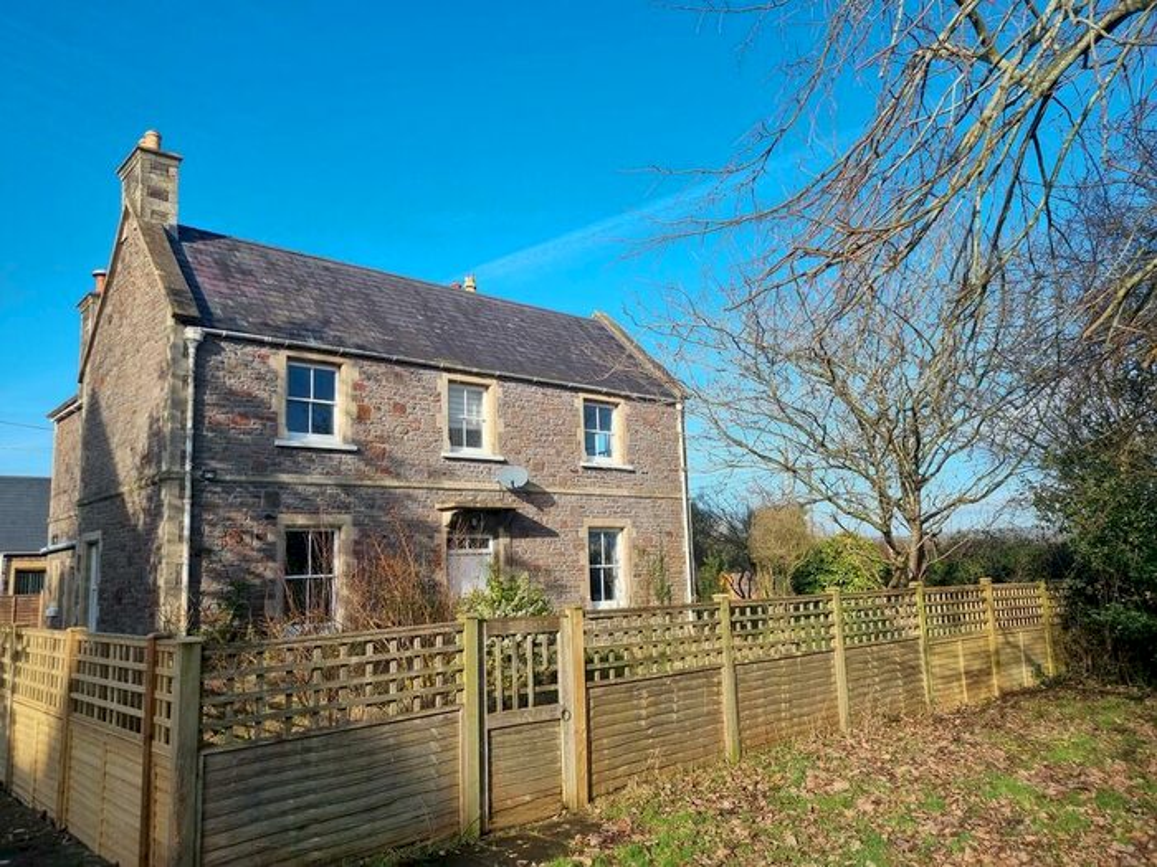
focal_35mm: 26
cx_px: 578
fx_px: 869
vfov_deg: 53.1
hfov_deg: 67.3
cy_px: 434
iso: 50
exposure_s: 1/1824
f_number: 1.8
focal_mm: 5.4
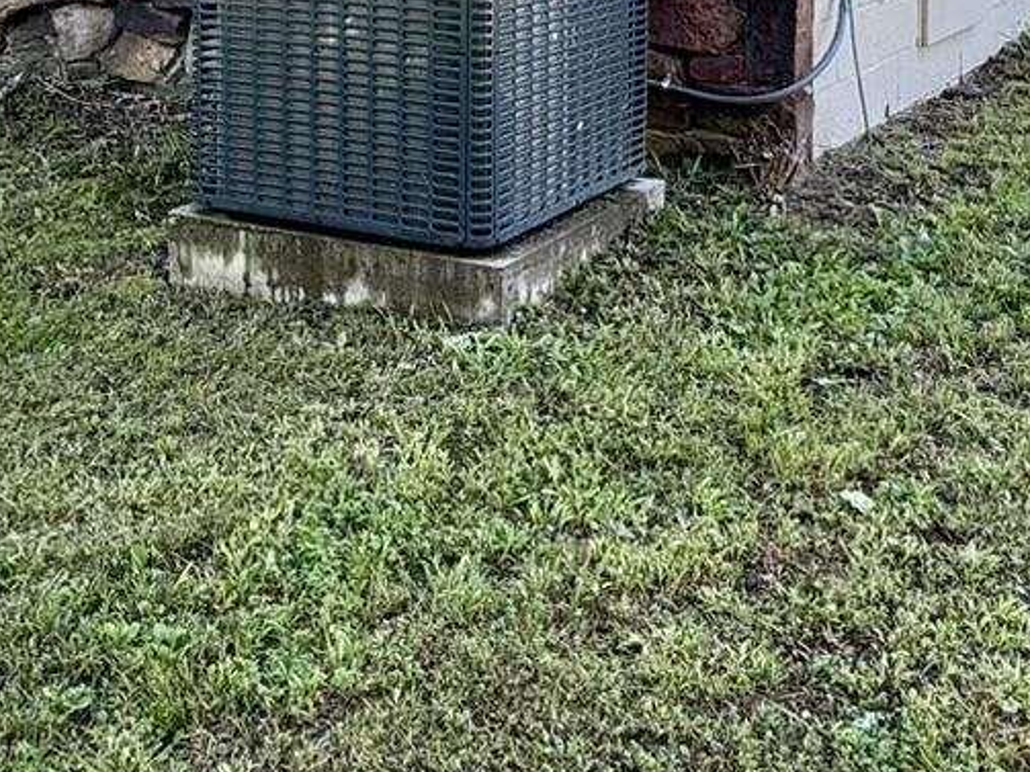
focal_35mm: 57
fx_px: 1696
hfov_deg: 33.7
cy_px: -154
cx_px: 440
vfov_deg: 23.5
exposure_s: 1/116
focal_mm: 2.22
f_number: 2.2
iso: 40
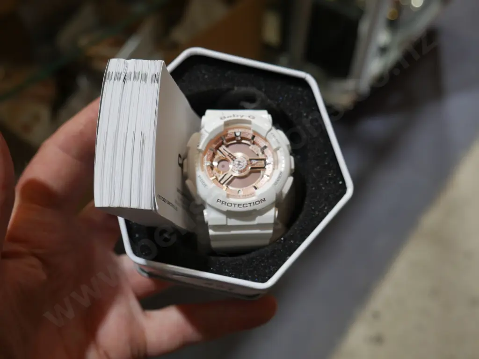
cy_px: 180
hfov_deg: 49.0
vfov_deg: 37.8
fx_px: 526
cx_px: 240
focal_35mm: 38
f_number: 4.1
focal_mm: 19
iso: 250
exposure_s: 1/60
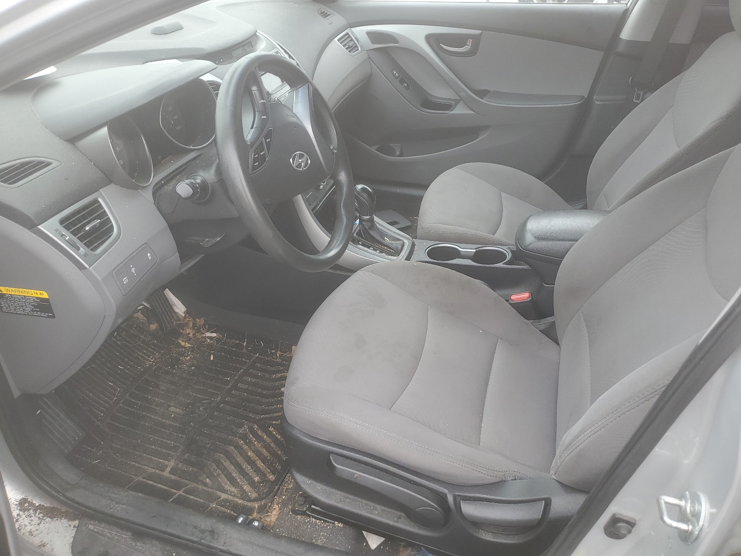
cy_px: 278
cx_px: 370
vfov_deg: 53.1
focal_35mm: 26
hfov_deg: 67.3
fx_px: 557
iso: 50
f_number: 1.5
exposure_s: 1/149
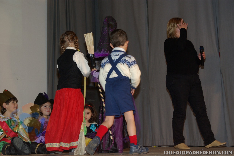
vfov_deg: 20.2
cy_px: 78
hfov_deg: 29.8
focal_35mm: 68
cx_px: 117
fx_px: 439
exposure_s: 1/60
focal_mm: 45
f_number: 5.6
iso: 400
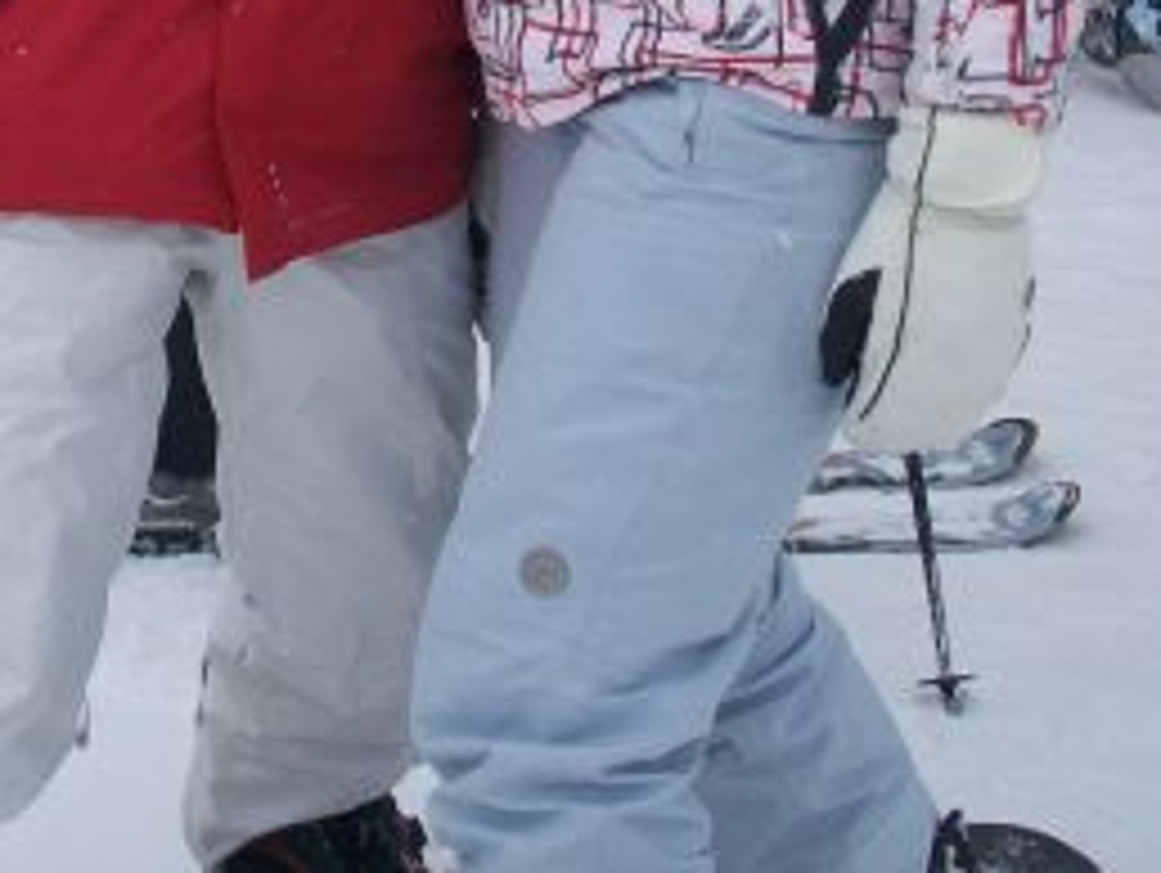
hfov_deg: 16.9
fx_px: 3827
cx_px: 0
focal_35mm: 114
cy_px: -198
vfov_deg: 12.7
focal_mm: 7.6
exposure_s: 1/340
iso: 80
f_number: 6.3
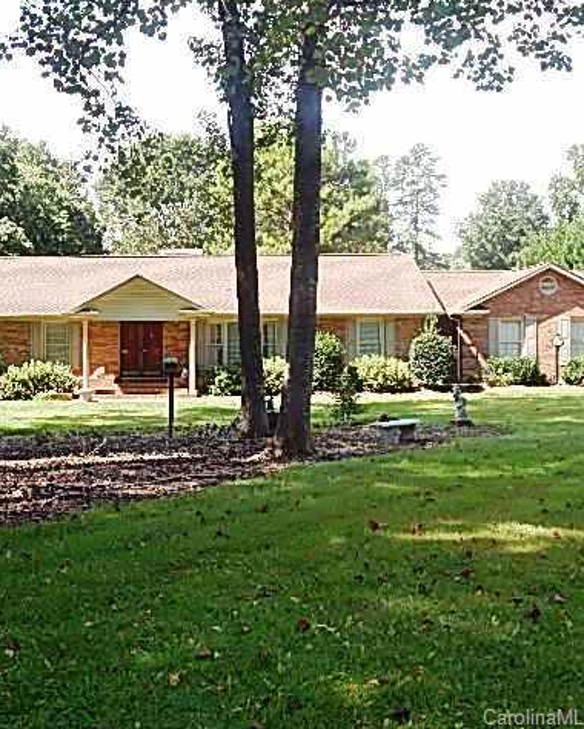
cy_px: 364
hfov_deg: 32.3
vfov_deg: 40.3
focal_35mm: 46
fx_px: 994
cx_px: 168
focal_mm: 6.1
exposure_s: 1/250
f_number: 3.3
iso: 125
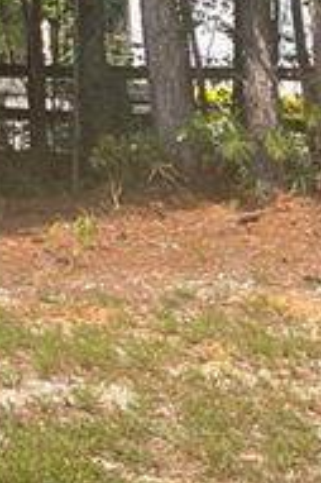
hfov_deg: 11.3
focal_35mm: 109
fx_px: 1460
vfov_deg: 16.1
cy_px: -359
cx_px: -321
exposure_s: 1/718
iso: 50
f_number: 1.5
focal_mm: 5.7
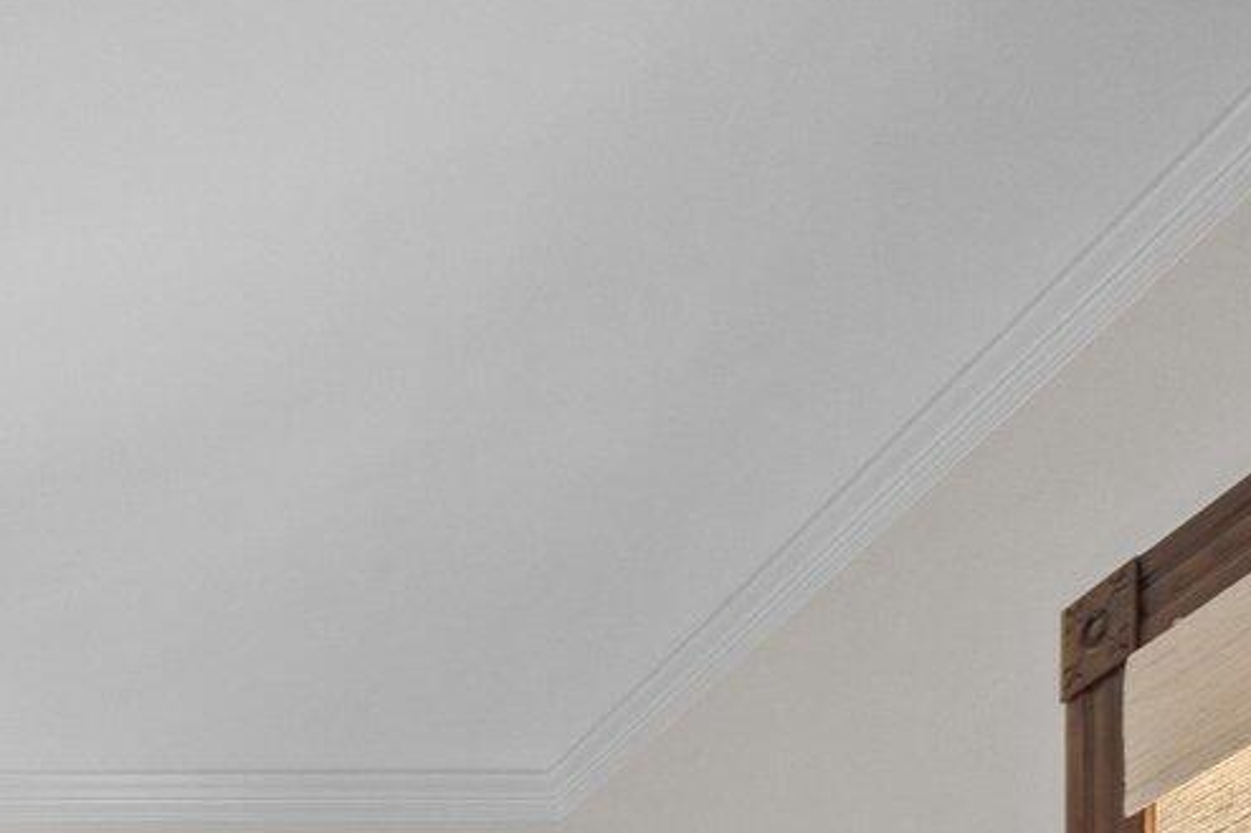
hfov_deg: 28.1
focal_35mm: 58
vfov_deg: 17.3
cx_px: -405
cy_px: 1646
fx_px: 2015
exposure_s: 1/2
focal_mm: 14
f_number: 8
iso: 250
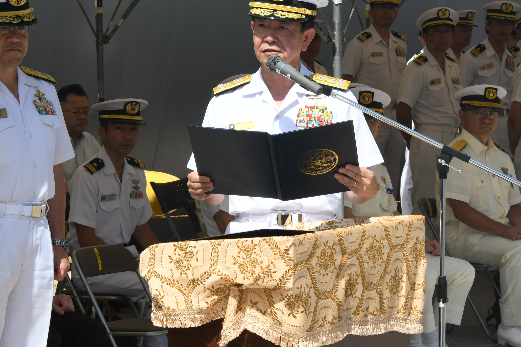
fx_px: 2214
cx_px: 215
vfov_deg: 9.0
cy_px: 141
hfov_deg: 13.4
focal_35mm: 153
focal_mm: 78
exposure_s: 1/250
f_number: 14
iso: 400
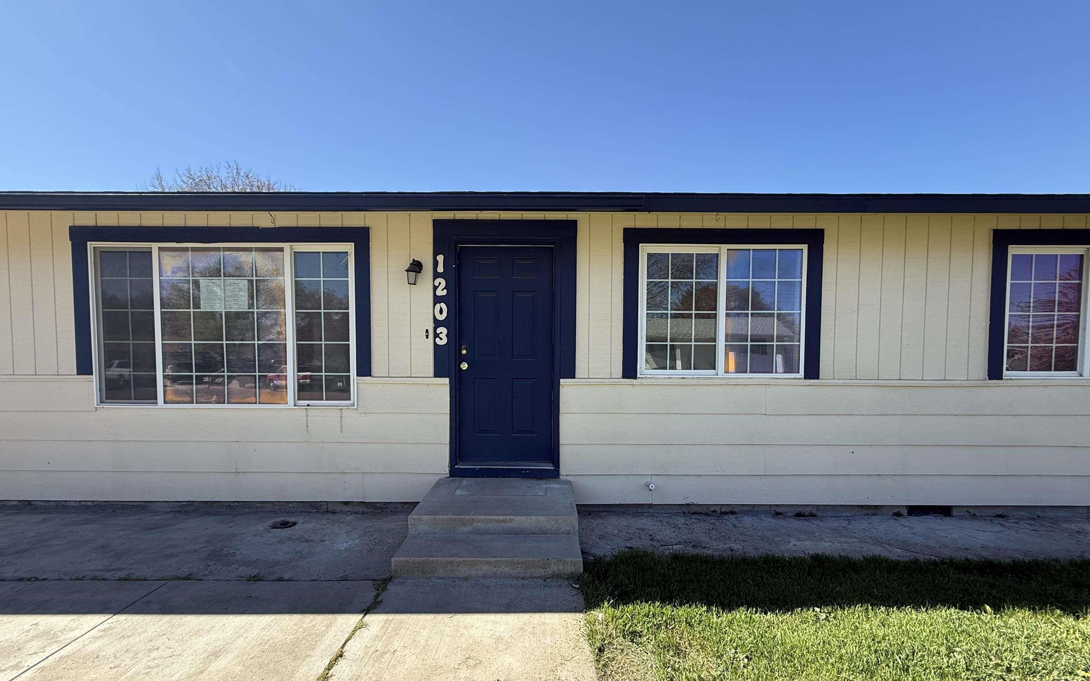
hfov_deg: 101.5
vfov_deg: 74.5
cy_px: 384
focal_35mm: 15
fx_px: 446
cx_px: 541
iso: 50
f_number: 2.2
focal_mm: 2.22
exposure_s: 1/549
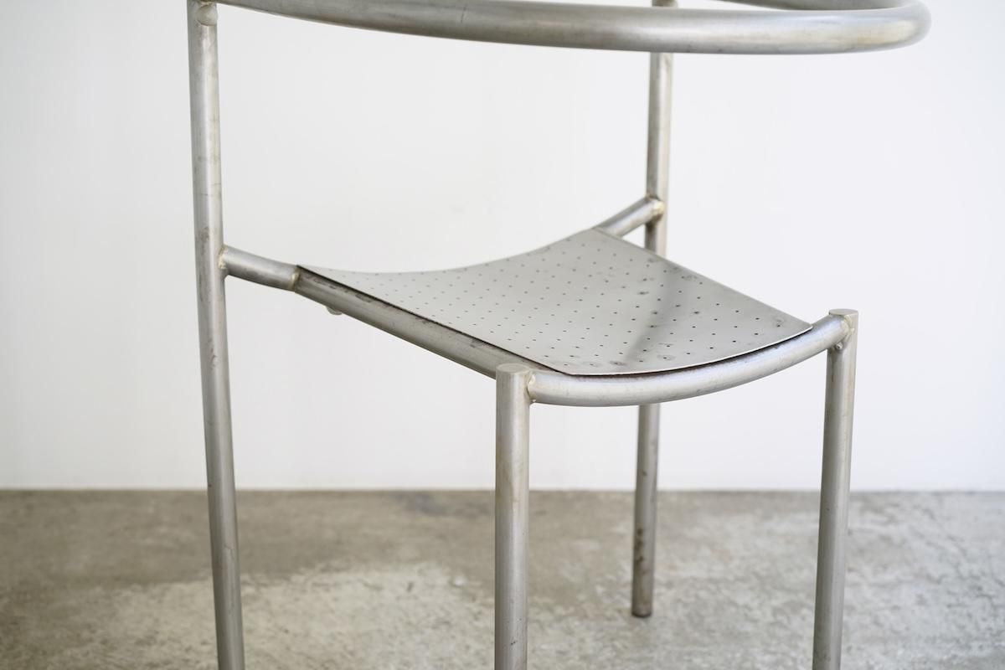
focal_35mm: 55
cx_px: 502
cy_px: 335
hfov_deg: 36.2
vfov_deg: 24.6
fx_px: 1535
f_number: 4
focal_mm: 55
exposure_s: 1/100
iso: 500
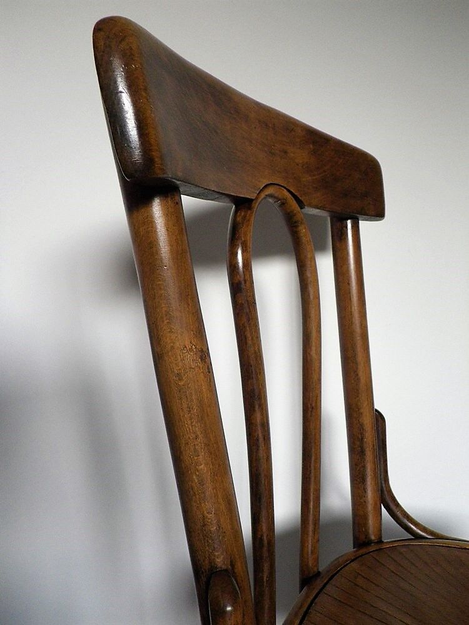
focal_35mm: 28
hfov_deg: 49.7
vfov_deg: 63.4
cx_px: 234
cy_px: 312
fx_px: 506
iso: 200
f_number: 2.6
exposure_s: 1/60
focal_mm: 4.9
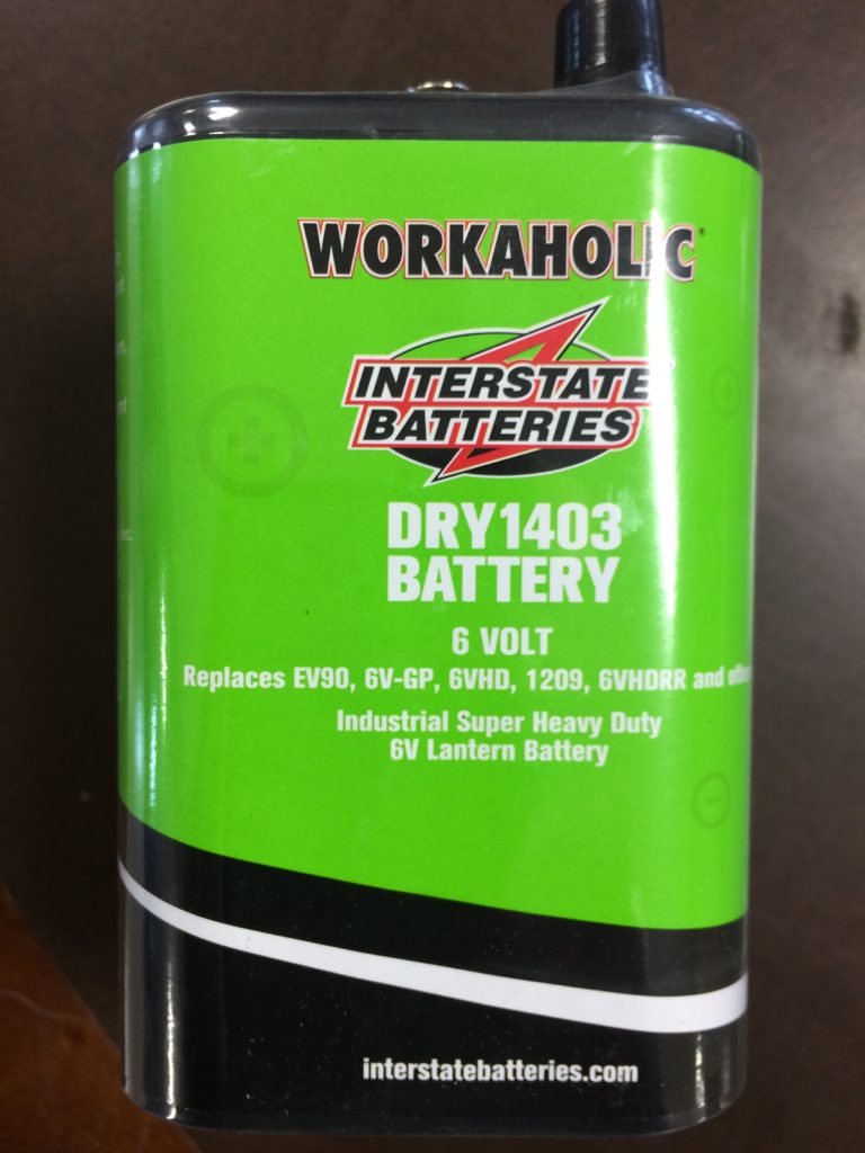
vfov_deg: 61.7
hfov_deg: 48.2
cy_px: 576
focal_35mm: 29
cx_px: 432
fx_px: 966
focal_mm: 4.15
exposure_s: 1/30
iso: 40
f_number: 2.2
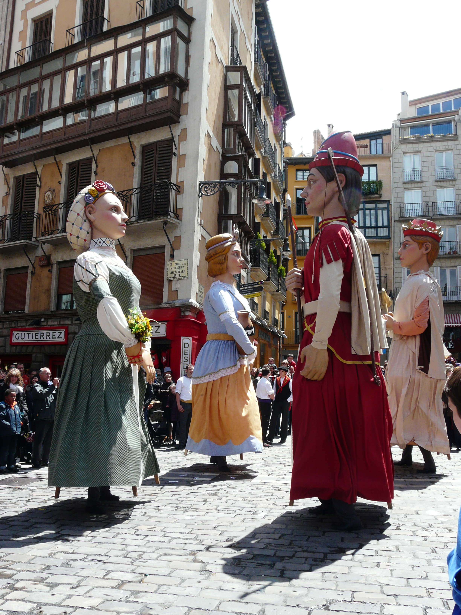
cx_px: 230
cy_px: 308
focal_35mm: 32
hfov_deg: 44.2
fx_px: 568
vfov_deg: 56.8
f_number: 5
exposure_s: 1/200
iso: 100
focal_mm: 5.2
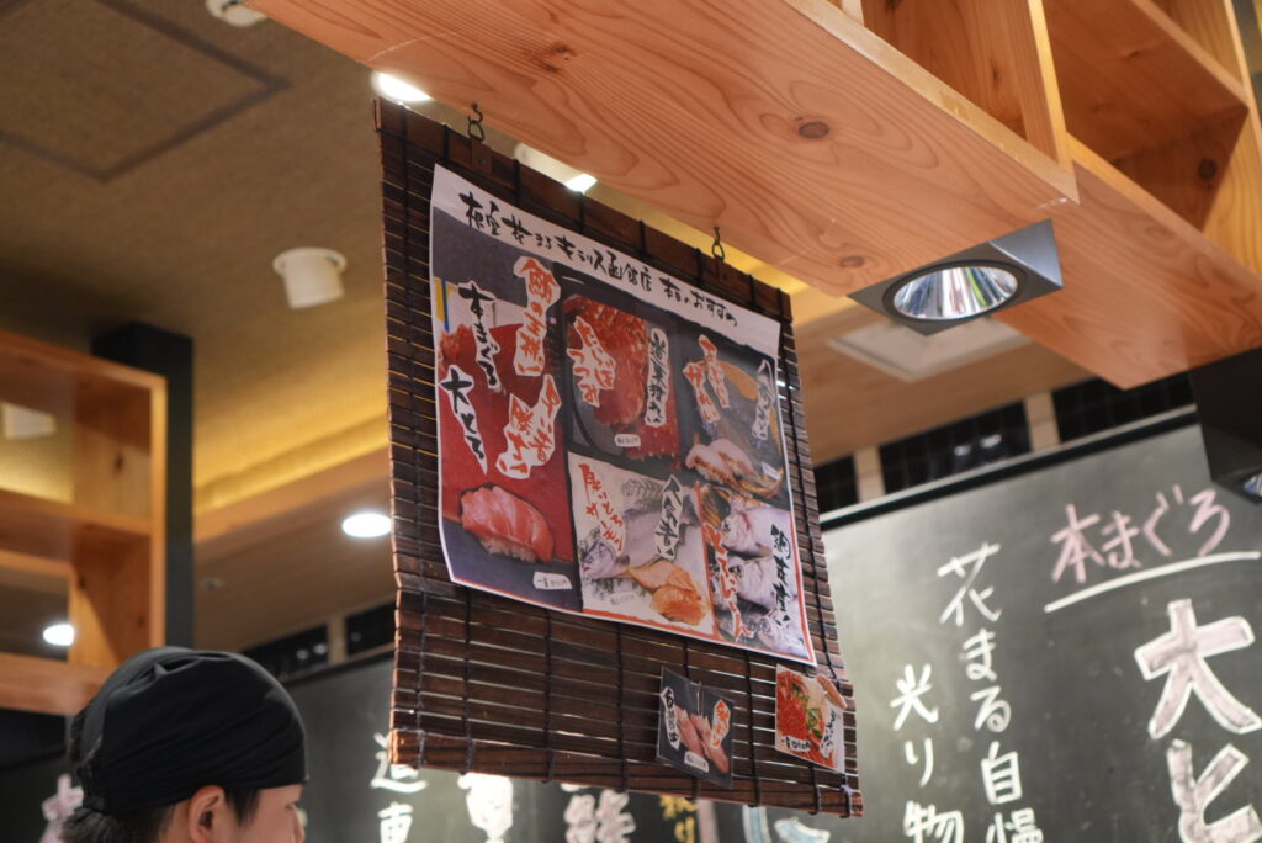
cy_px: 422
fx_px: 1841
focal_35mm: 52
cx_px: 631
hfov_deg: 37.8
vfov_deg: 25.8
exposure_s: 1/100
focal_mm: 35
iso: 1250
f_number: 3.5
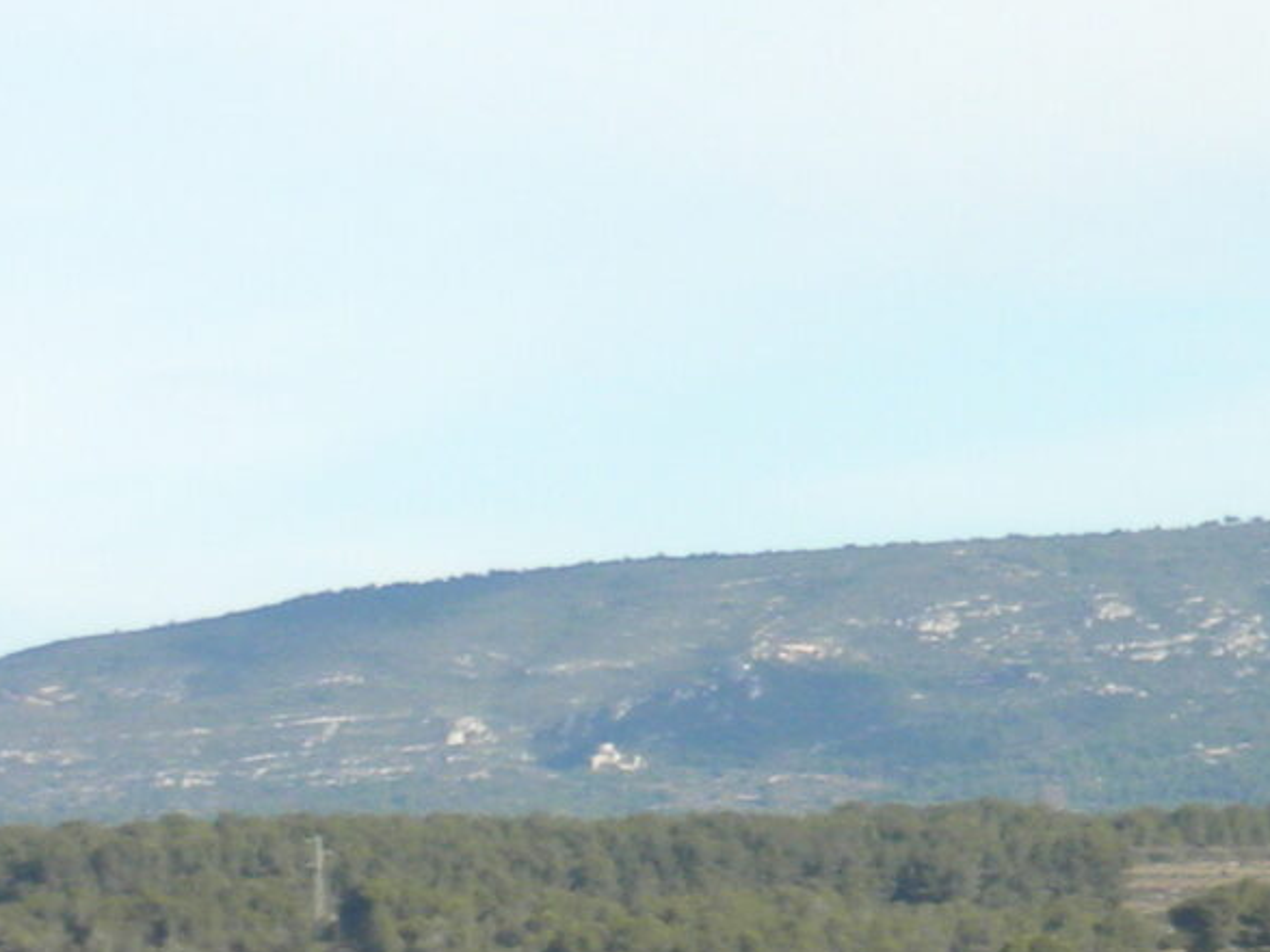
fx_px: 19037
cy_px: 1069
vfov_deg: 2.9
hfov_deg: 3.8
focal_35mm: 519
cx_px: 2763
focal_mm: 21
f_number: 5.1
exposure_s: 1/498
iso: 101
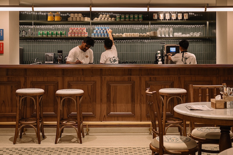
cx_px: 116
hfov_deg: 40.4
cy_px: 78
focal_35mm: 49
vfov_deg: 27.5
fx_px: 317
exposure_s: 1/2
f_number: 8
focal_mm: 49
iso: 200
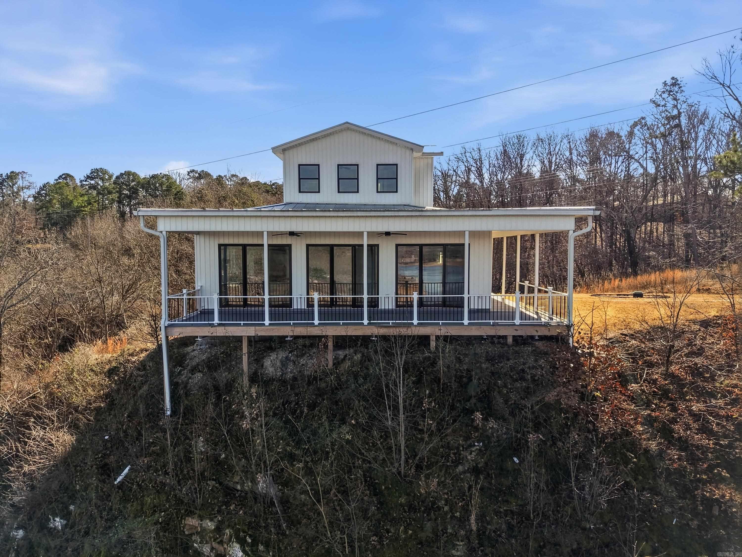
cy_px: 278
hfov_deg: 71.6
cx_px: 371
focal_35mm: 24
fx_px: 514
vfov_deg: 56.8
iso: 300
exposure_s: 1/8000
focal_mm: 8.7
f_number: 1.8
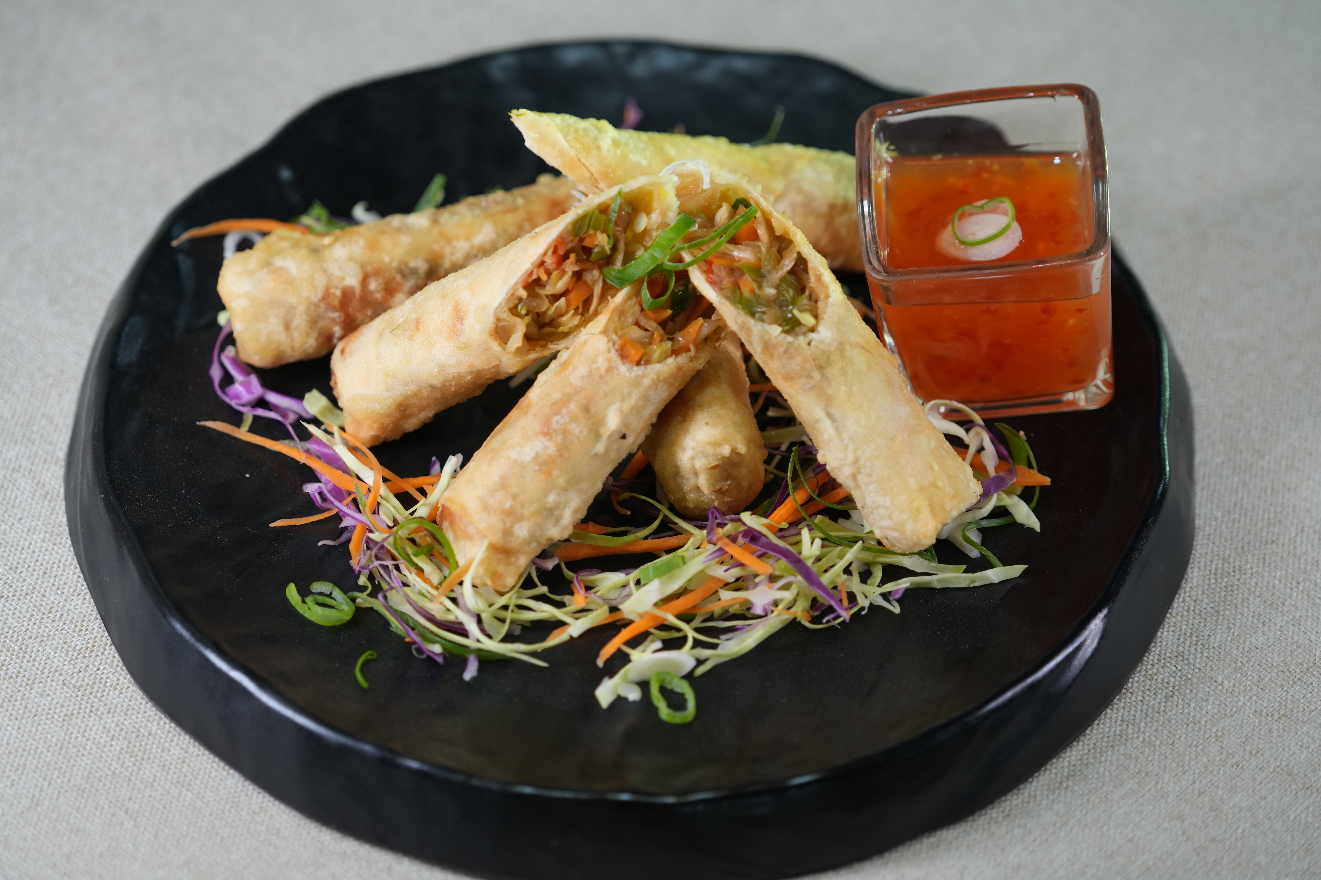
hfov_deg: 13.0
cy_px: 440
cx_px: 660
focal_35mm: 158
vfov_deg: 8.7
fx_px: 5797
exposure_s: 1/160
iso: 800
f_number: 4
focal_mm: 158
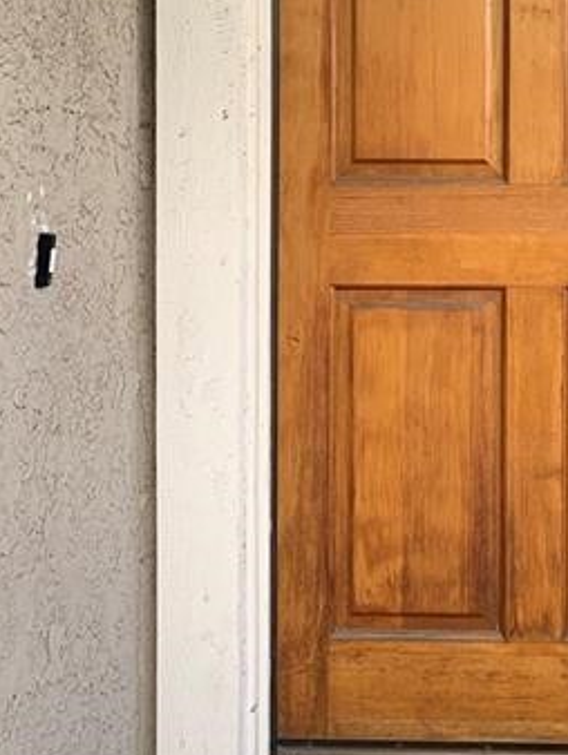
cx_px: 550
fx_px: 1289
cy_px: 51
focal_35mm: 59
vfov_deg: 30.9
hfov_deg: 23.9
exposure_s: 1/122
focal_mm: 4.25
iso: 40
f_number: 1.8
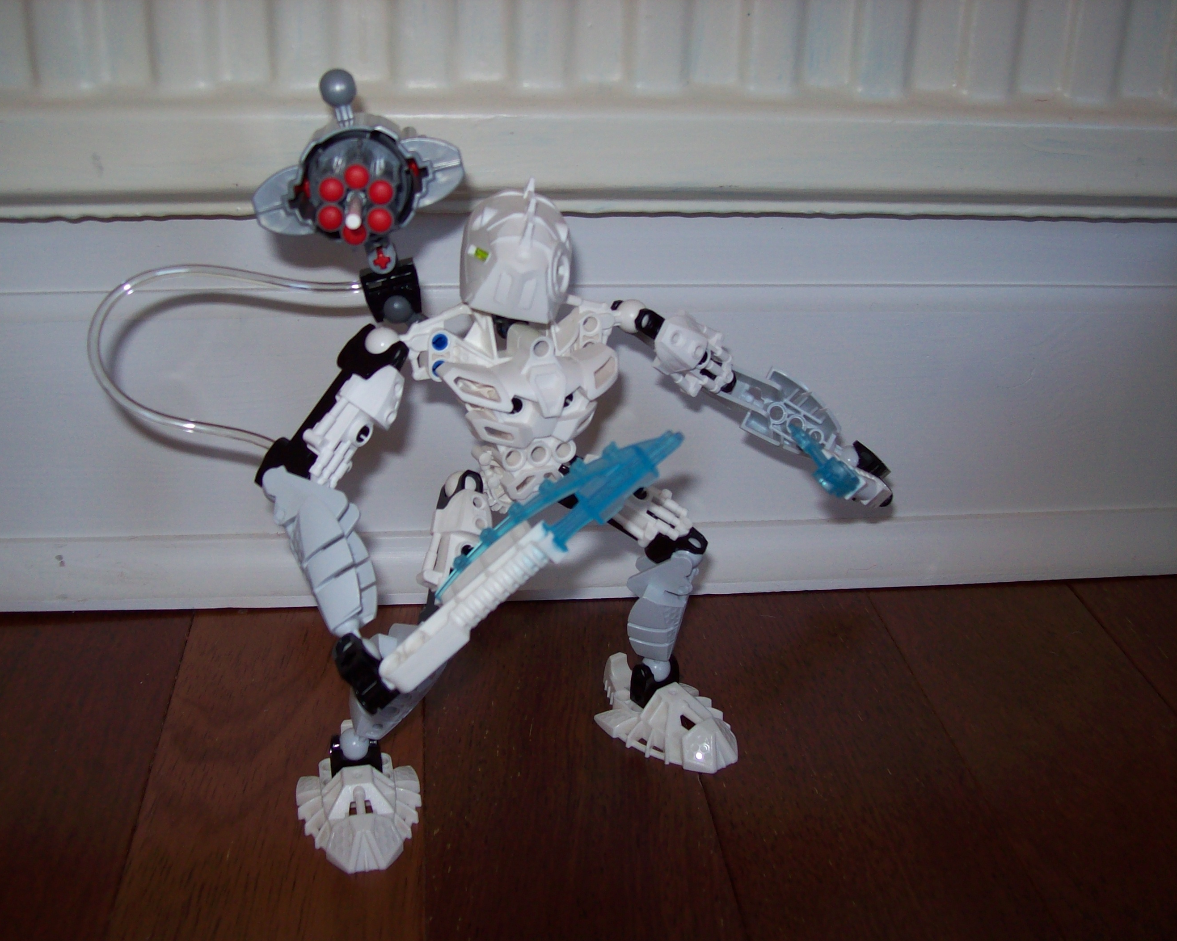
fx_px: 1324
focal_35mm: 38
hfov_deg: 47.9
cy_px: 476
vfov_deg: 39.2
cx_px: 541
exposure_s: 1/64
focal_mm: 6
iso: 80
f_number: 2.7
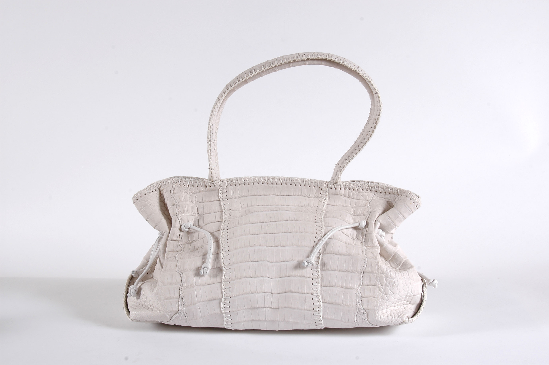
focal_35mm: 60
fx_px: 914
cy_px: 182
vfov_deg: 22.6
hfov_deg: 33.4
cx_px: 274
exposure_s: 1/100
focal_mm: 40
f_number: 20
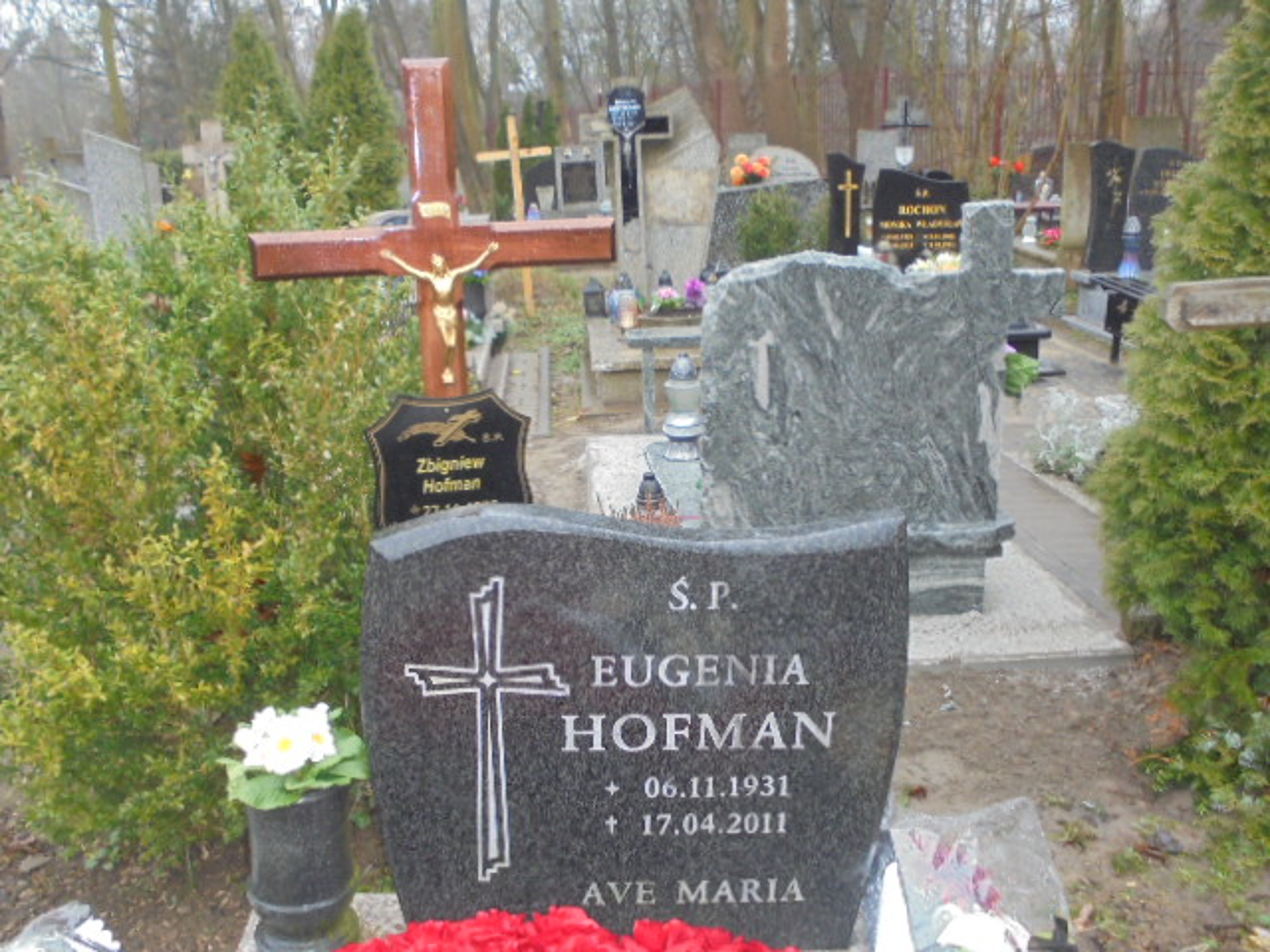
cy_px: 476
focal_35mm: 34
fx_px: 1247
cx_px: 635
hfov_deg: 54.0
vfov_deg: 41.8
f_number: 4
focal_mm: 6.1
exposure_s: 1/30
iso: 250
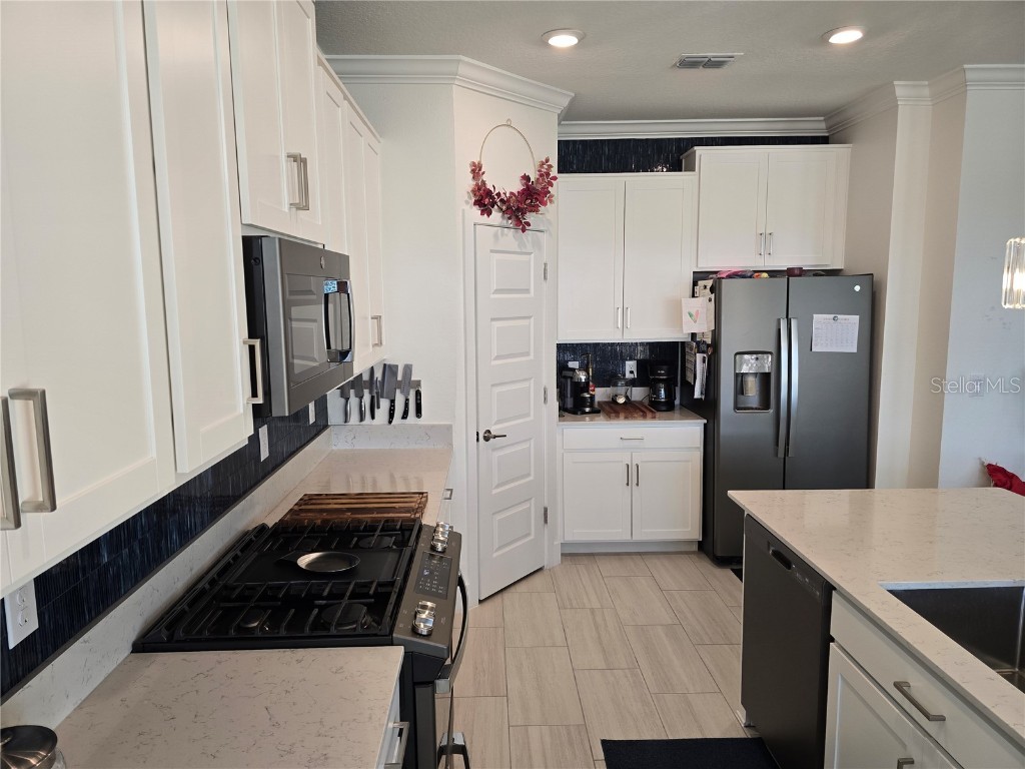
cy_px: 384
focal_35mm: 23
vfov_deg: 58.9
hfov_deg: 73.9
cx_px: 512
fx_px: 681
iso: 100
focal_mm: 6.3
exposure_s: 1/120
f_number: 1.7
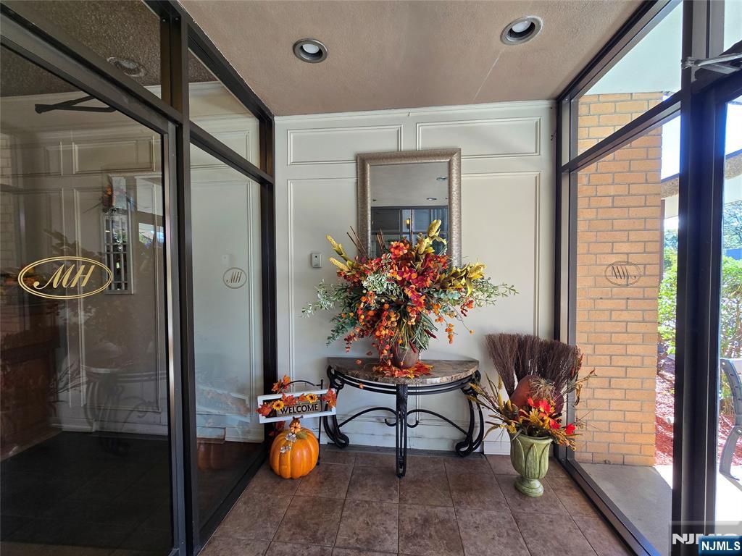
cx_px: 371
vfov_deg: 89.9
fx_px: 279
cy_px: 278
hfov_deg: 106.2
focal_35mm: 13
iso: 125
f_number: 2.2
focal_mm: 2.2
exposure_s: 1/100
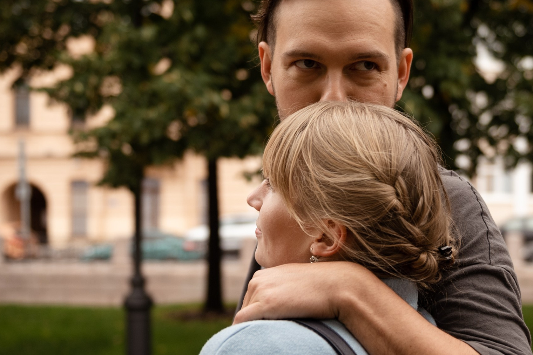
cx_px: 356
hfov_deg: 31.2
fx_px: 947
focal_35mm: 64
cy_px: 202
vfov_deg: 21.2
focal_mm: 38
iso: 250
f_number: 2.8
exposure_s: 1/160
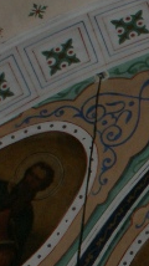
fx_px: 1486
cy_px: 293
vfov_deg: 10.1
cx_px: 386
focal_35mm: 211
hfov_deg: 5.5
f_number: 4.5
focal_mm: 28
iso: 400
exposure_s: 1/60
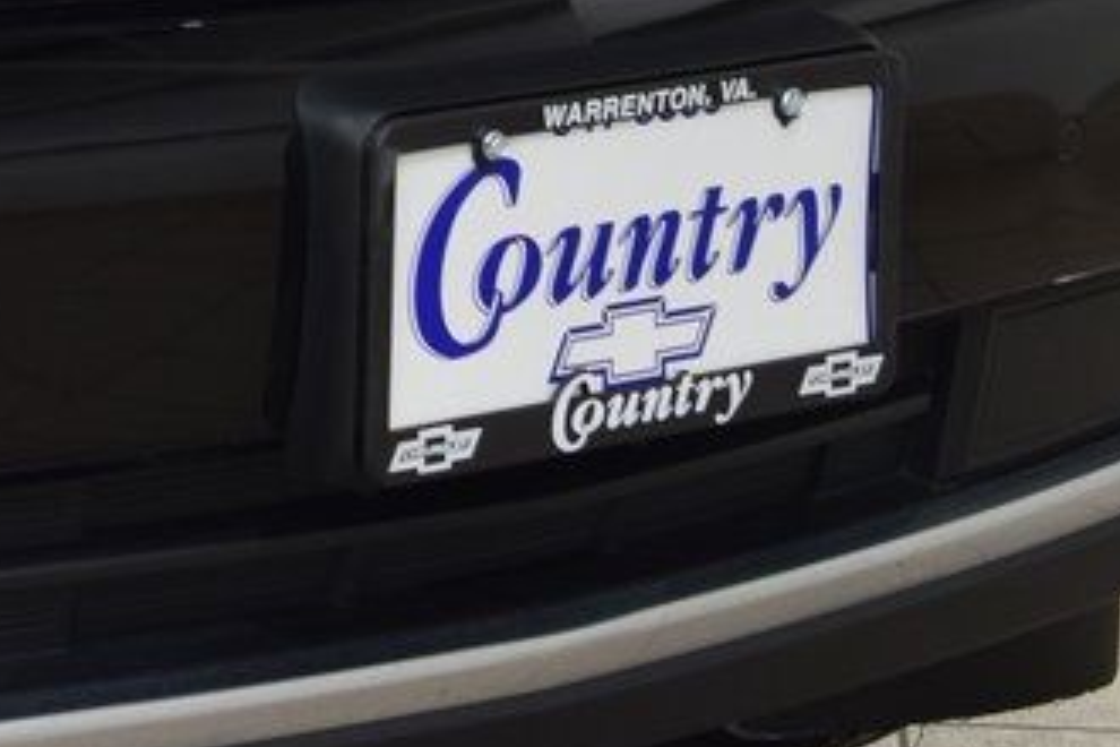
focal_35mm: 177
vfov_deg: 7.7
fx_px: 5506
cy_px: -134
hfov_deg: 11.4
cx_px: -217
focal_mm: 38
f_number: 6.3
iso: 500
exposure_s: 1/15
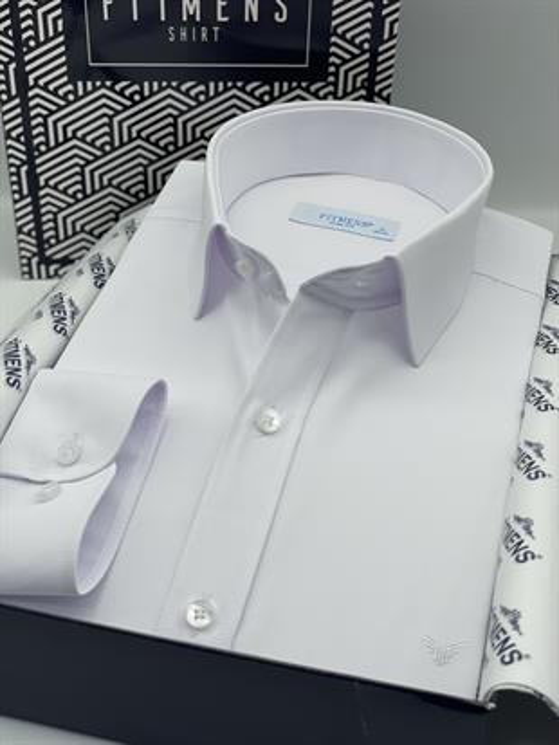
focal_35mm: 52
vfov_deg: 36.8
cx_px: 280
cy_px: 372
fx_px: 1119
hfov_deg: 28.0
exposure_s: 1/361
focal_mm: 6
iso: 32
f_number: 2
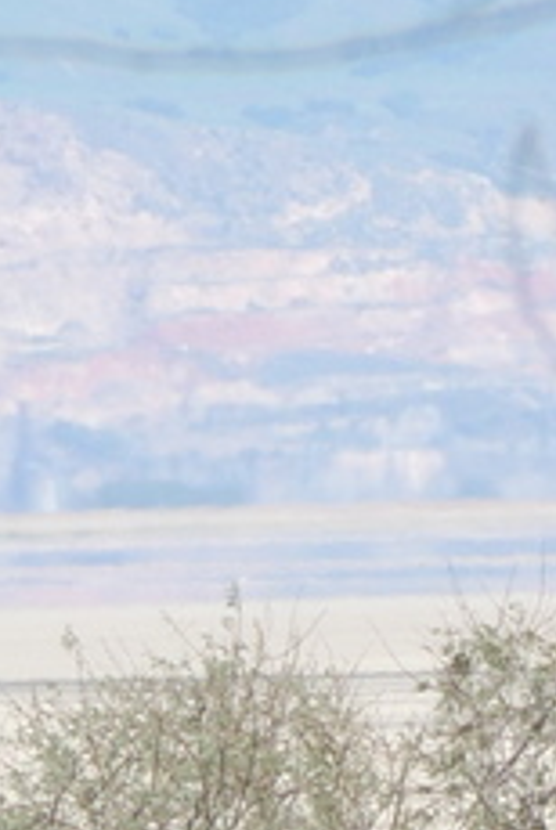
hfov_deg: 0.9
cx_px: 621
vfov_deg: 1.3
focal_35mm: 1590
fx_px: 36722
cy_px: 1231
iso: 125
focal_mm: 49
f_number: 4.7
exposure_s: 1/500
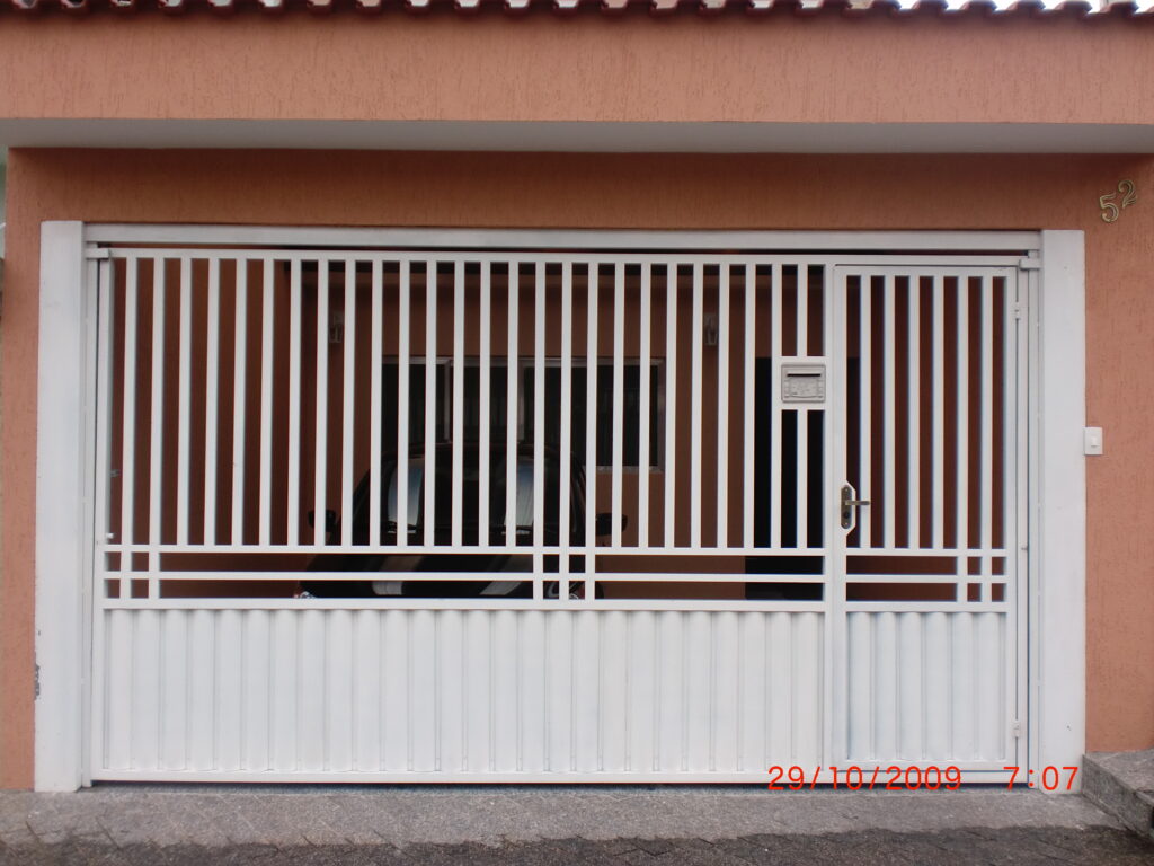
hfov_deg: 52.6
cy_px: 433
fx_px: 1167
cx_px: 577
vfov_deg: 40.7
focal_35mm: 35
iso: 64
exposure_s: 1/100
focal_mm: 6.3
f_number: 3.1
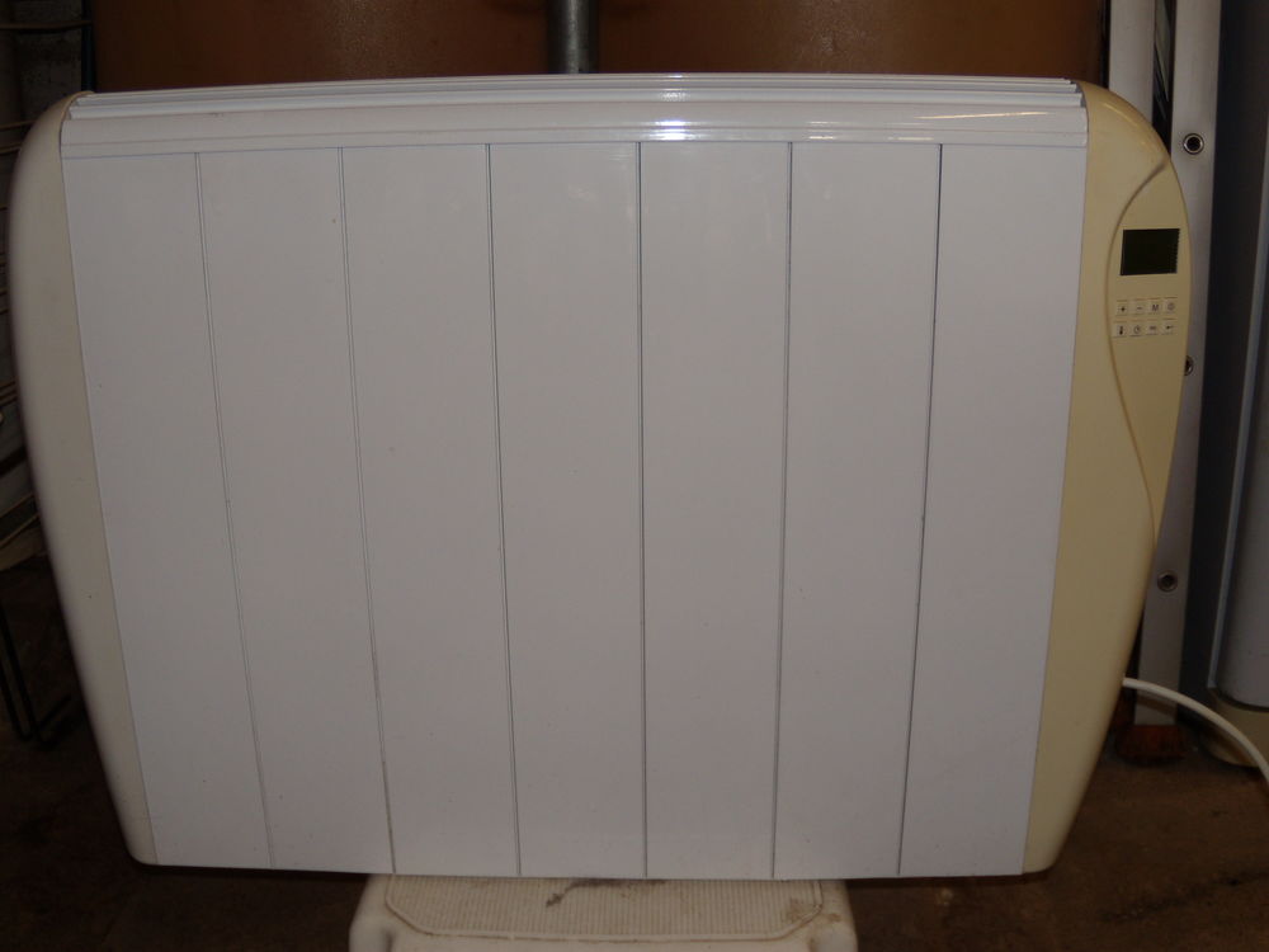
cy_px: 476
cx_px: 634
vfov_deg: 39.7
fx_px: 1320
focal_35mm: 36
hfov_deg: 51.4
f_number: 3.6
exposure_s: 1/30
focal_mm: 6.4
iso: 80
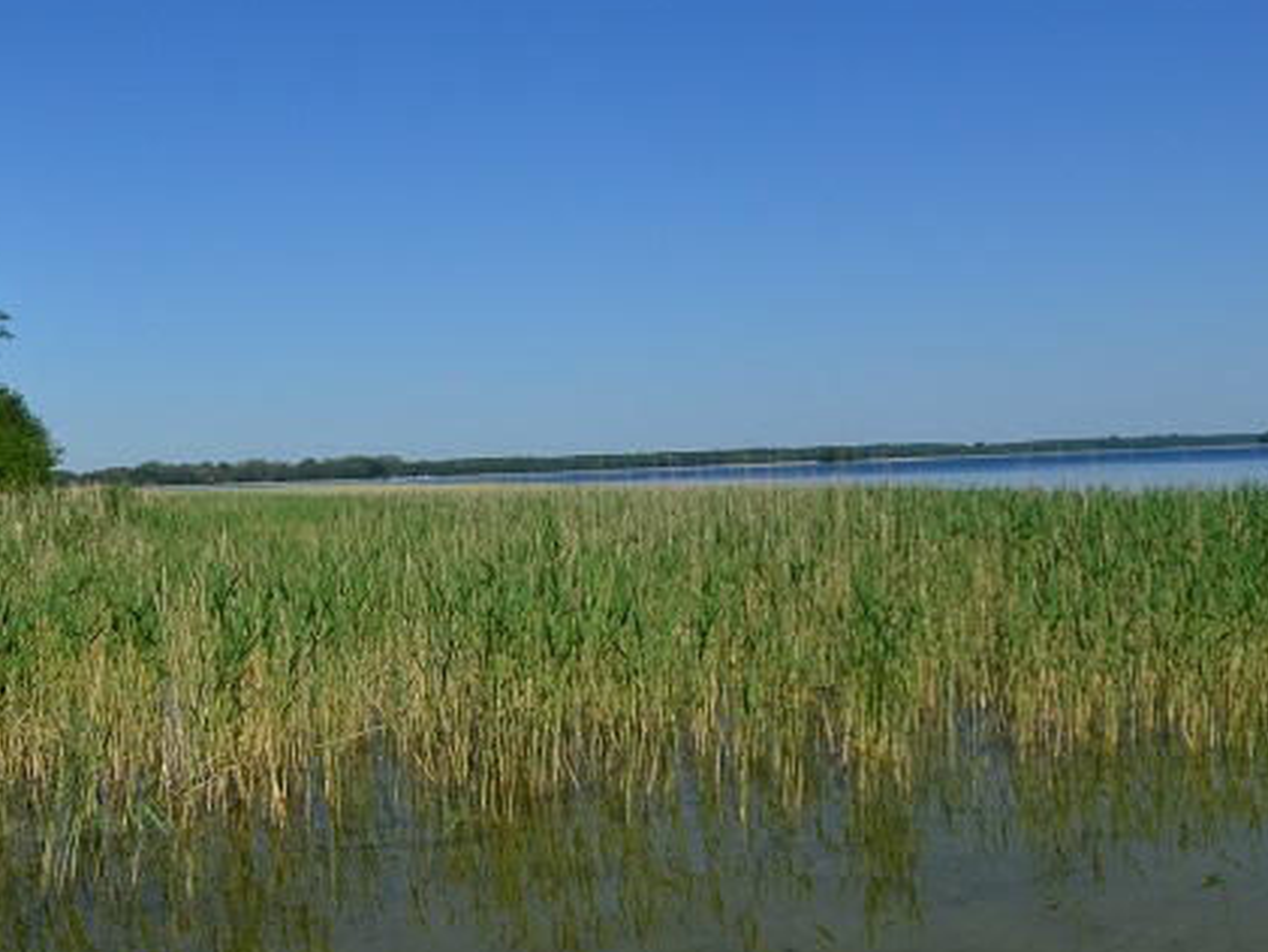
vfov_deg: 35.1
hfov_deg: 45.6
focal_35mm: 41
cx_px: 539
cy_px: 500
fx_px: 1502
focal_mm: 12
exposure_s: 1/8000
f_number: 4
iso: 360
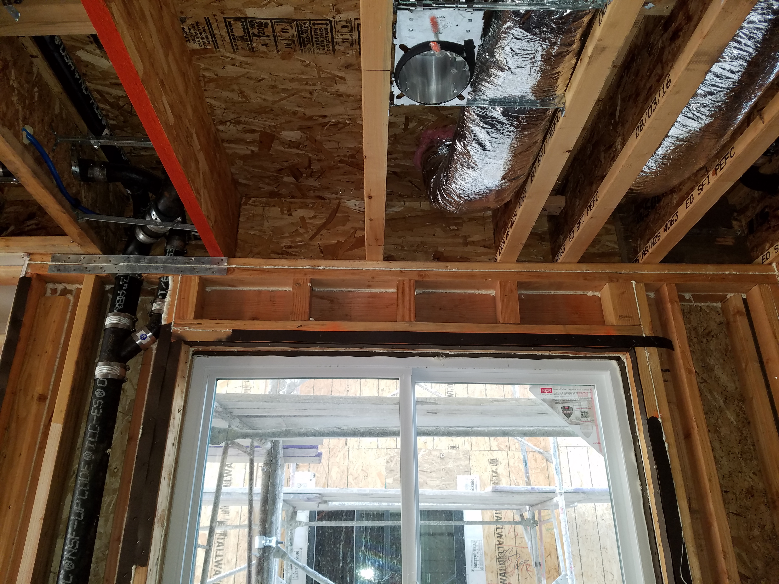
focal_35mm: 26
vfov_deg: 53.1
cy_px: 292
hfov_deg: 67.3
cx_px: 390
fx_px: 585
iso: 100
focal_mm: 4.2
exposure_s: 1/24
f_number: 1.7
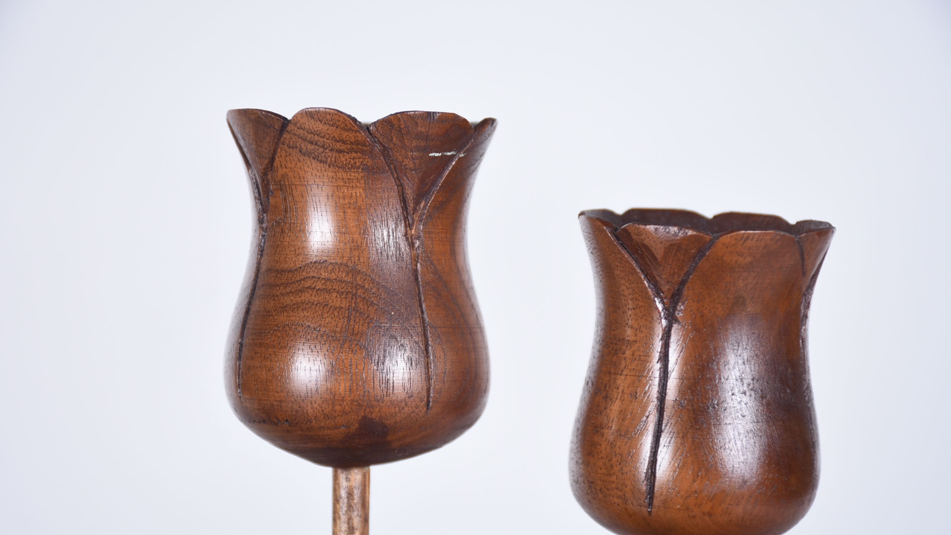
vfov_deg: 9.6
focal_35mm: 126
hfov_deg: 17.0
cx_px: 475
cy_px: 308
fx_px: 3177
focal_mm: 80
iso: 100
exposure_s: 1/60
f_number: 7.1
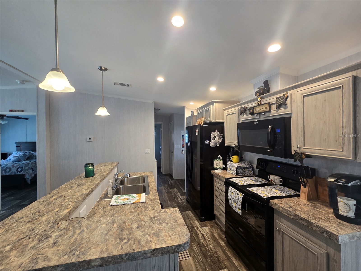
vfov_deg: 89.9
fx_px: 136
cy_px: 136
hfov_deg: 106.2
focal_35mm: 13
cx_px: 180
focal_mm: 2.2
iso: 160
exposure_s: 1/60
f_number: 2.2
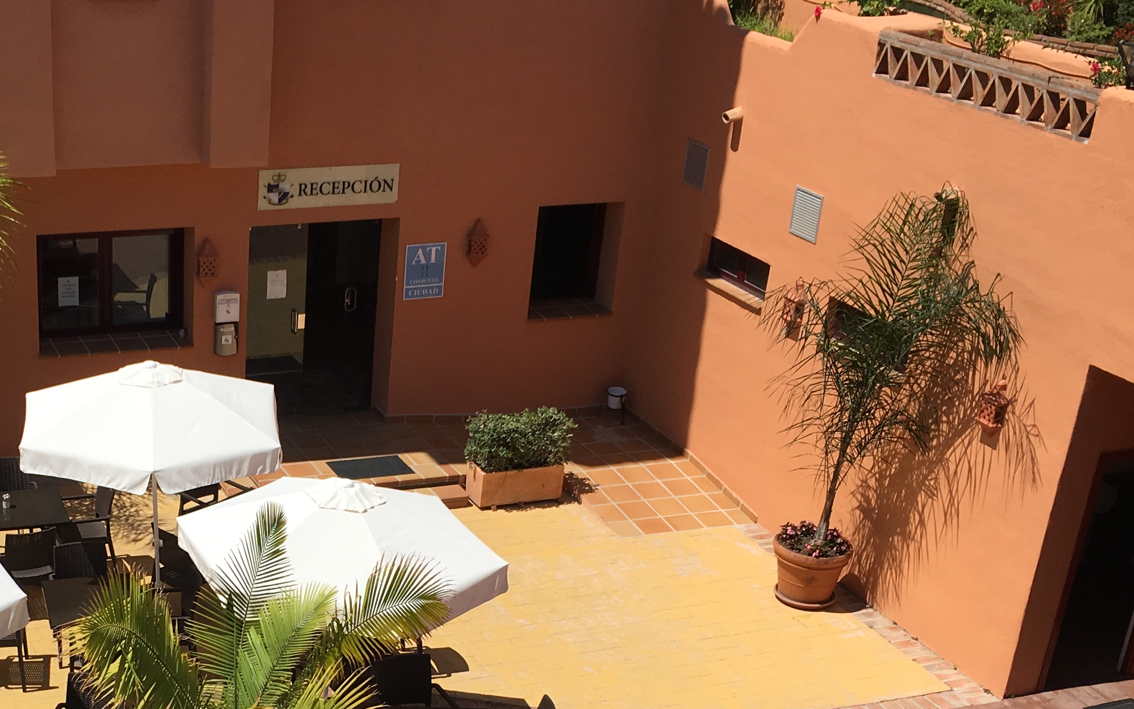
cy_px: 635
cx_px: 238
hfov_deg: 34.7
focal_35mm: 57
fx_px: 1762
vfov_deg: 22.2
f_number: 2.2
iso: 25
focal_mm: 4.15
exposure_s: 1/2198
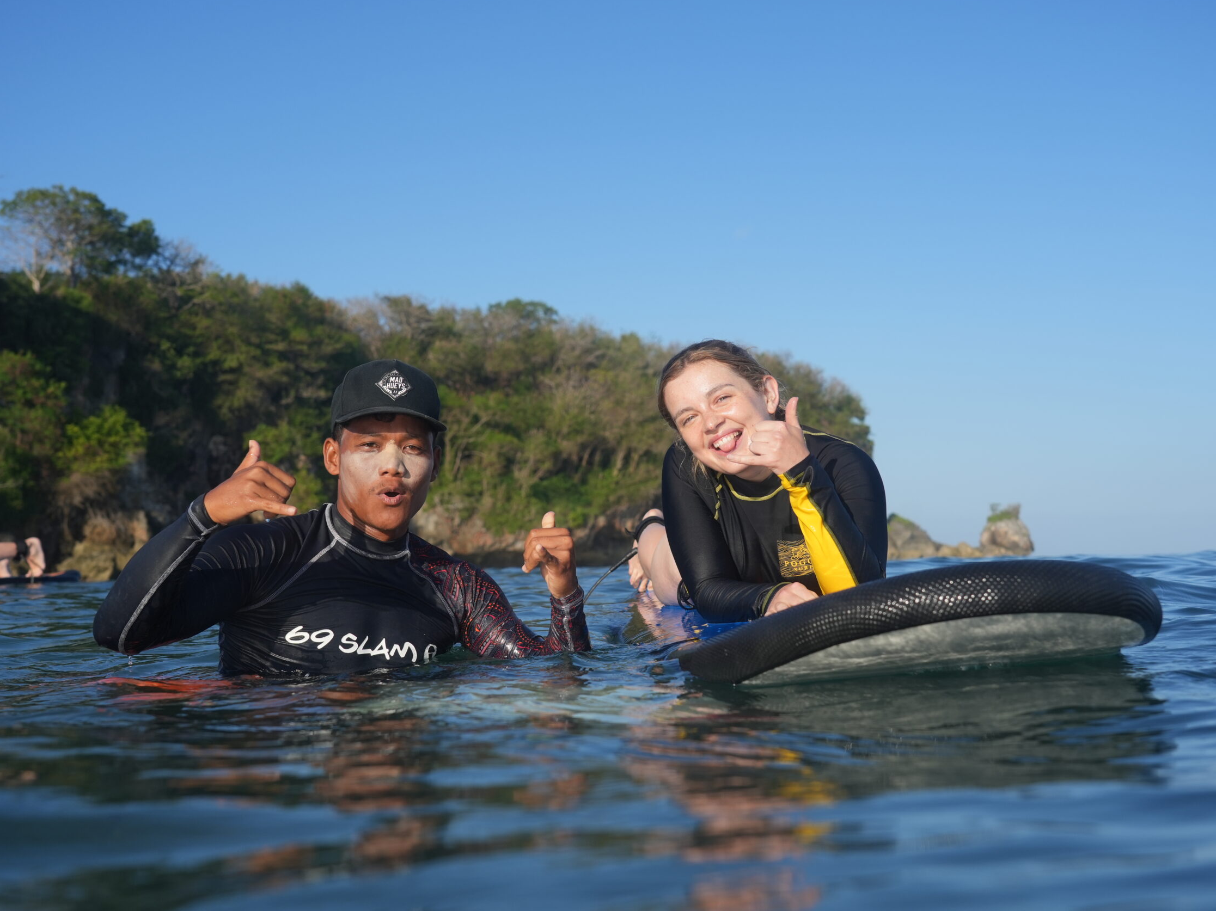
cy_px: 461
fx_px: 1510
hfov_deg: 43.9
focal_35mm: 43
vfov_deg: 33.6
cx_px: 598
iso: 250
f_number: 5.6
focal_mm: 39
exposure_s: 1/1600
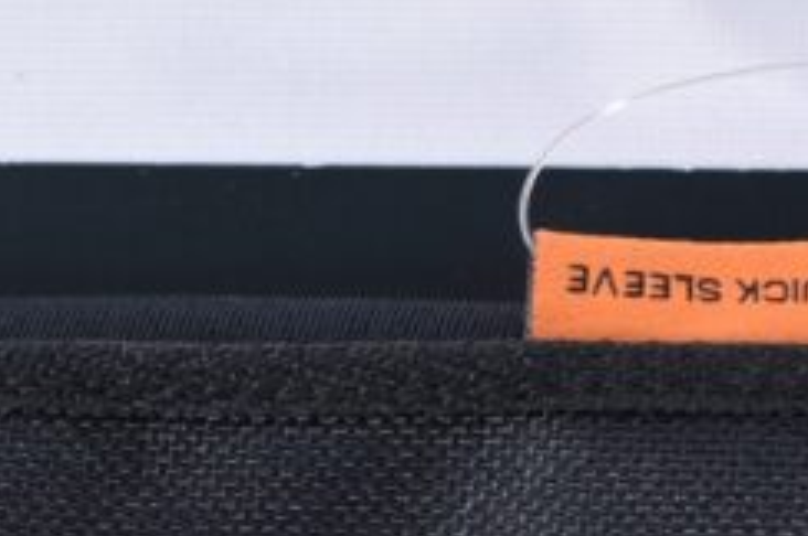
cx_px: 341
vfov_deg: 10.1
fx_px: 2981
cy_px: 655
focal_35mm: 133
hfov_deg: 15.4
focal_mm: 18
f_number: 5
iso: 640
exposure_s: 1/40
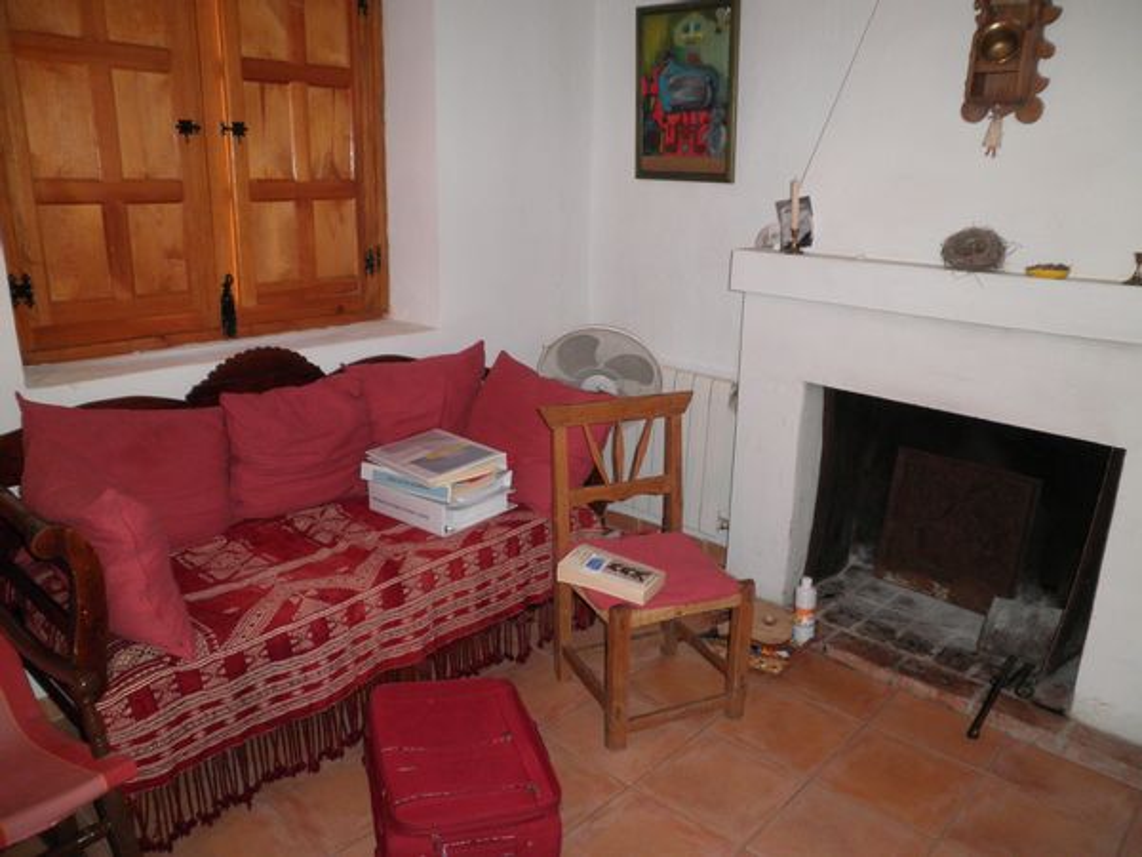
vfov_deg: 53.1
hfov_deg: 67.3
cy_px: 428
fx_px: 858
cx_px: 571
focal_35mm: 26
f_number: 2.6
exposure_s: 1/30
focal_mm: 4.7
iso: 160
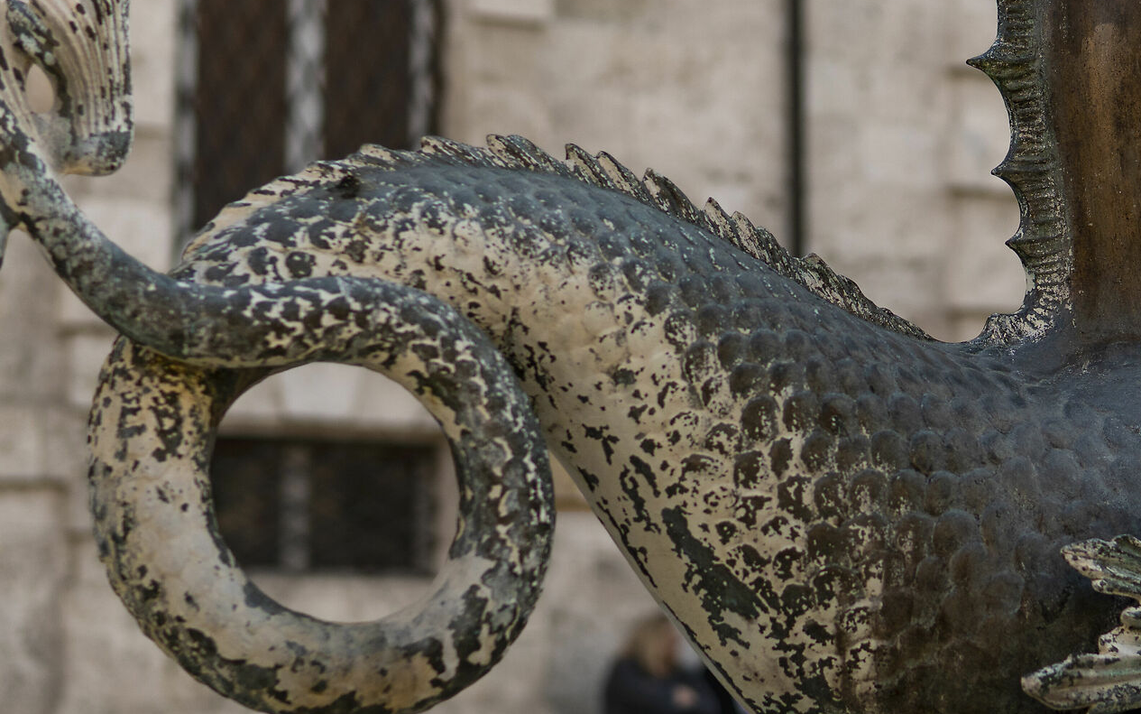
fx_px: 2706
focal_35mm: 87
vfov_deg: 15.0
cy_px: 355
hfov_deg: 23.6
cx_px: 808
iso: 100
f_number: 2
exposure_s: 1/640
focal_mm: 30
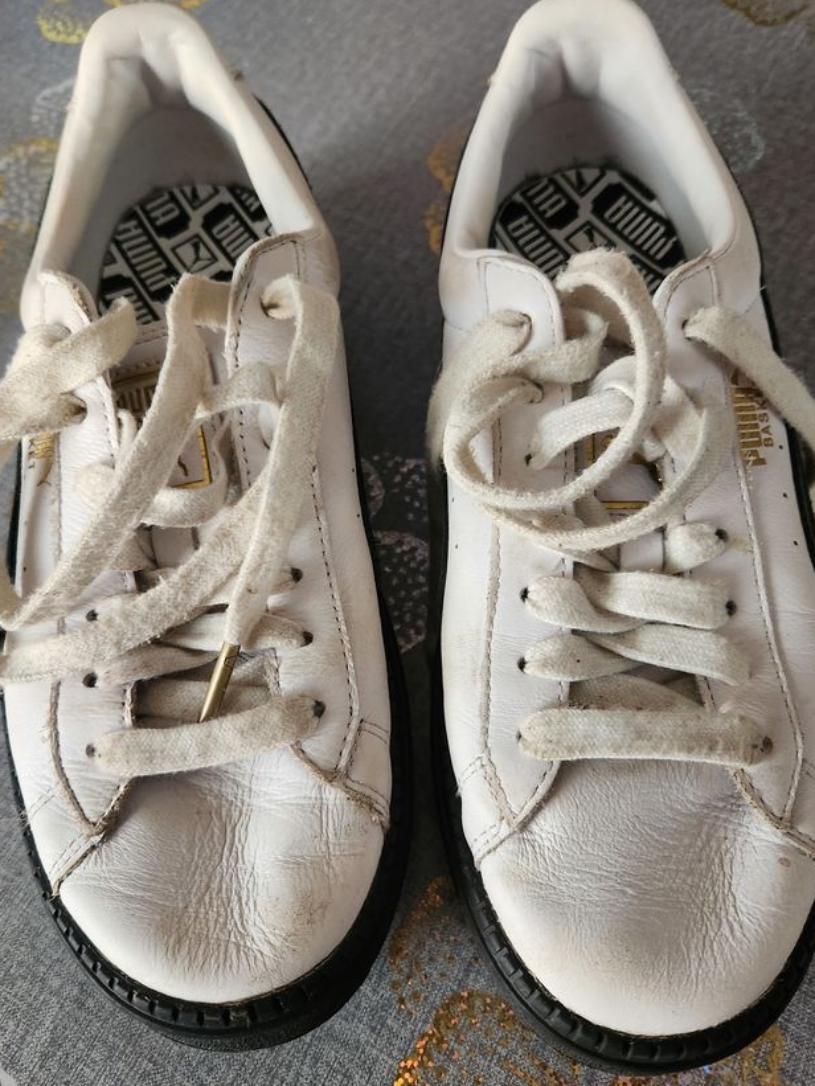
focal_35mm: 28
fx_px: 879
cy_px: 562
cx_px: 417
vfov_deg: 63.4
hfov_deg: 49.8
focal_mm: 5.4
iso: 640
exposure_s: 1/60
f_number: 1.8
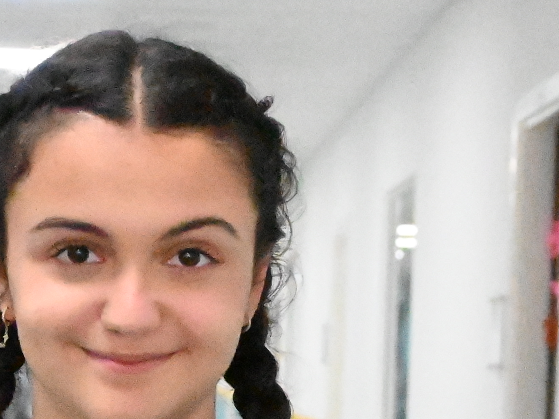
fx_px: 2939
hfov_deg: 10.9
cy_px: 454
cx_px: 258
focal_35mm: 182
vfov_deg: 8.1
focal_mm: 30
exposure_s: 1/4000
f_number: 4.8
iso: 45600
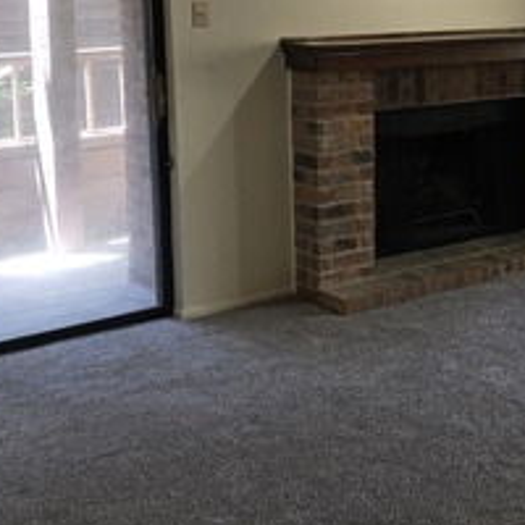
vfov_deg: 25.7
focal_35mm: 65
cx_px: 591
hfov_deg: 24.5
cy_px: 58
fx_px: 1115
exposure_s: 1/60
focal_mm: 5.4
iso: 80
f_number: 1.8
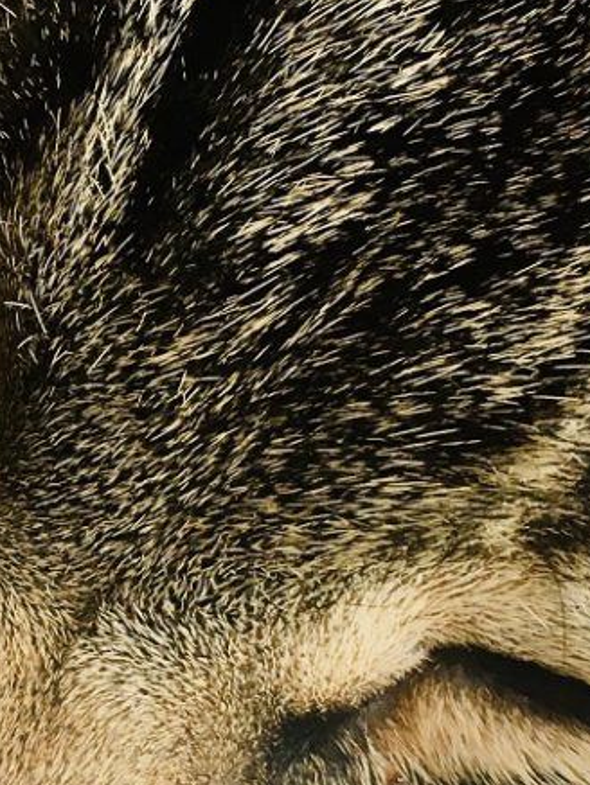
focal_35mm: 102
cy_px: 440
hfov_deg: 14.2
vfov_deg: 19.2
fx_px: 2317
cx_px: -74
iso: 64
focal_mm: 4.15
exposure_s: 1/30
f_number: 2.2
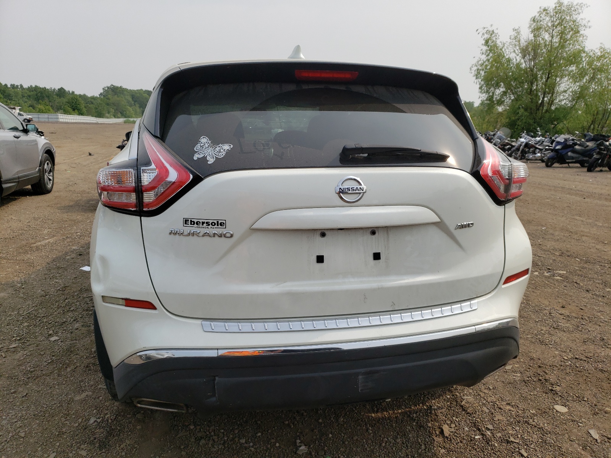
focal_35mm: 26
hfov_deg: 67.3
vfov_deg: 53.1
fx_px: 459
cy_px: 229
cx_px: 306
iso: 50
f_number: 1.5
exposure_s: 1/3333
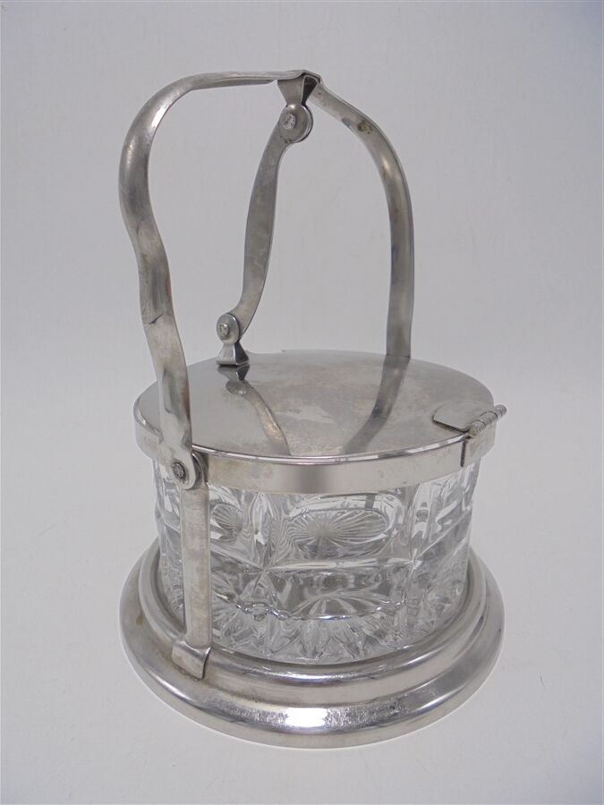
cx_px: 302
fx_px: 605
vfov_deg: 67.3
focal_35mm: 26
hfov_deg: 53.1
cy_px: 402
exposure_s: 1/100
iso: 100
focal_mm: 4.6
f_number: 3.5
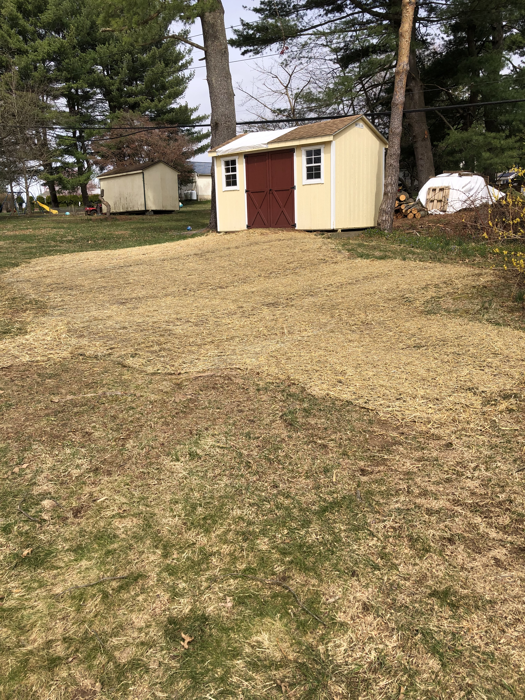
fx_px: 566
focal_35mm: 28
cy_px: 350
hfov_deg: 49.7
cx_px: 262
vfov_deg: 63.4
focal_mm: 3.99
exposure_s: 1/1517
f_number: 1.8
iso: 20
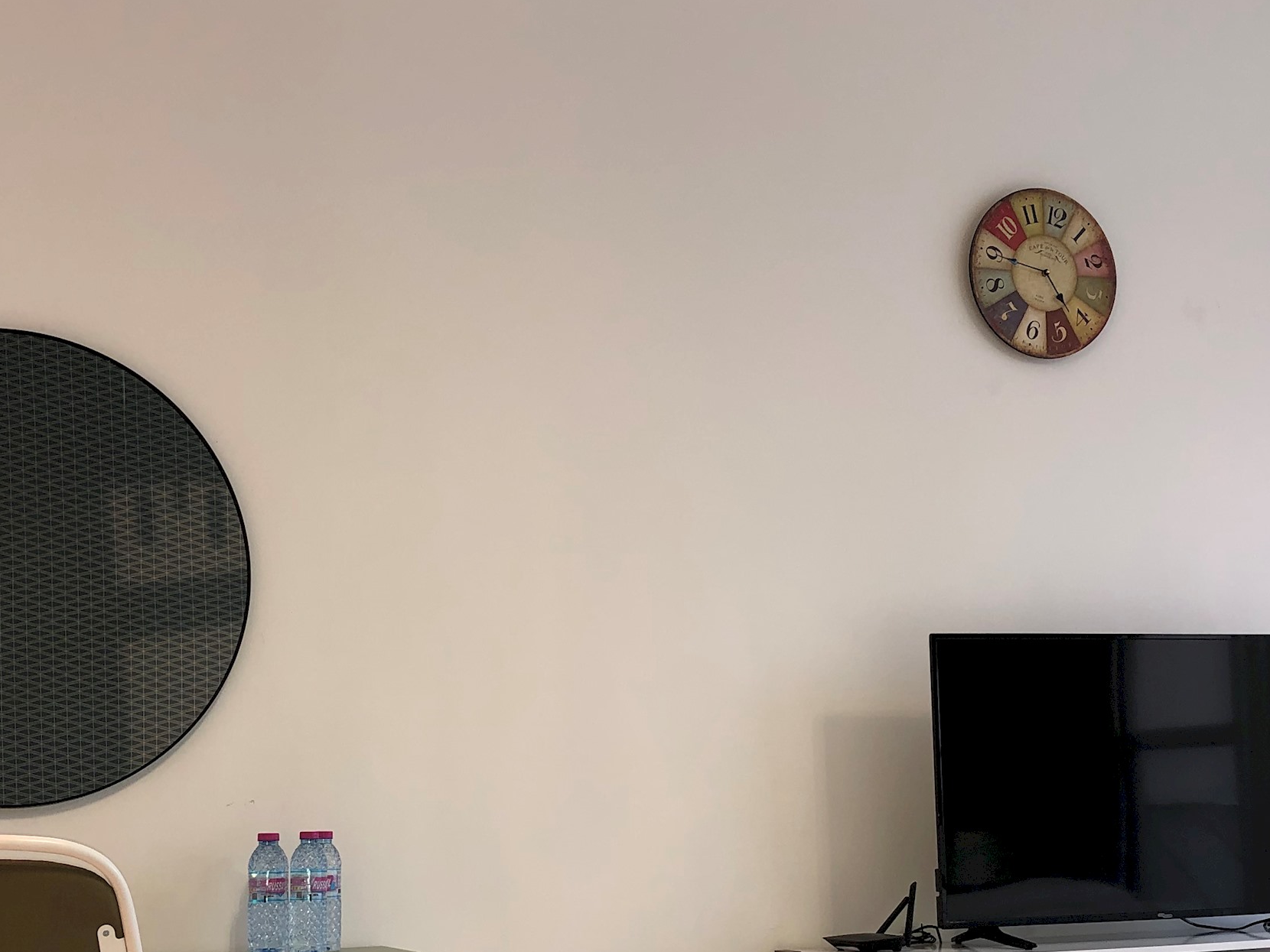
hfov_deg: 37.5
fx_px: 1871
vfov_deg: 28.1
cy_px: 741
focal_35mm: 51
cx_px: 592
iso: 25
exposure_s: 1/19
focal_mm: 3.99
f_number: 1.8
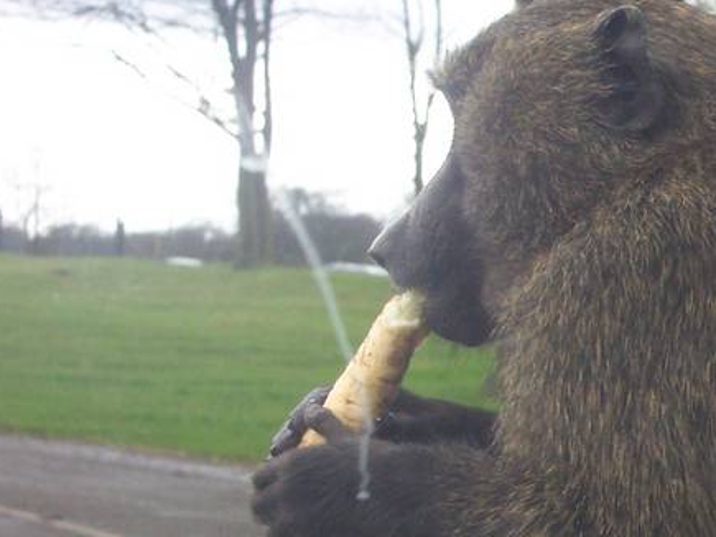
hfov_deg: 14.1
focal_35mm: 138
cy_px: 427
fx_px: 2854
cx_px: 678
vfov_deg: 10.7
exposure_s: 1/90
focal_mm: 12.6
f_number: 3.5
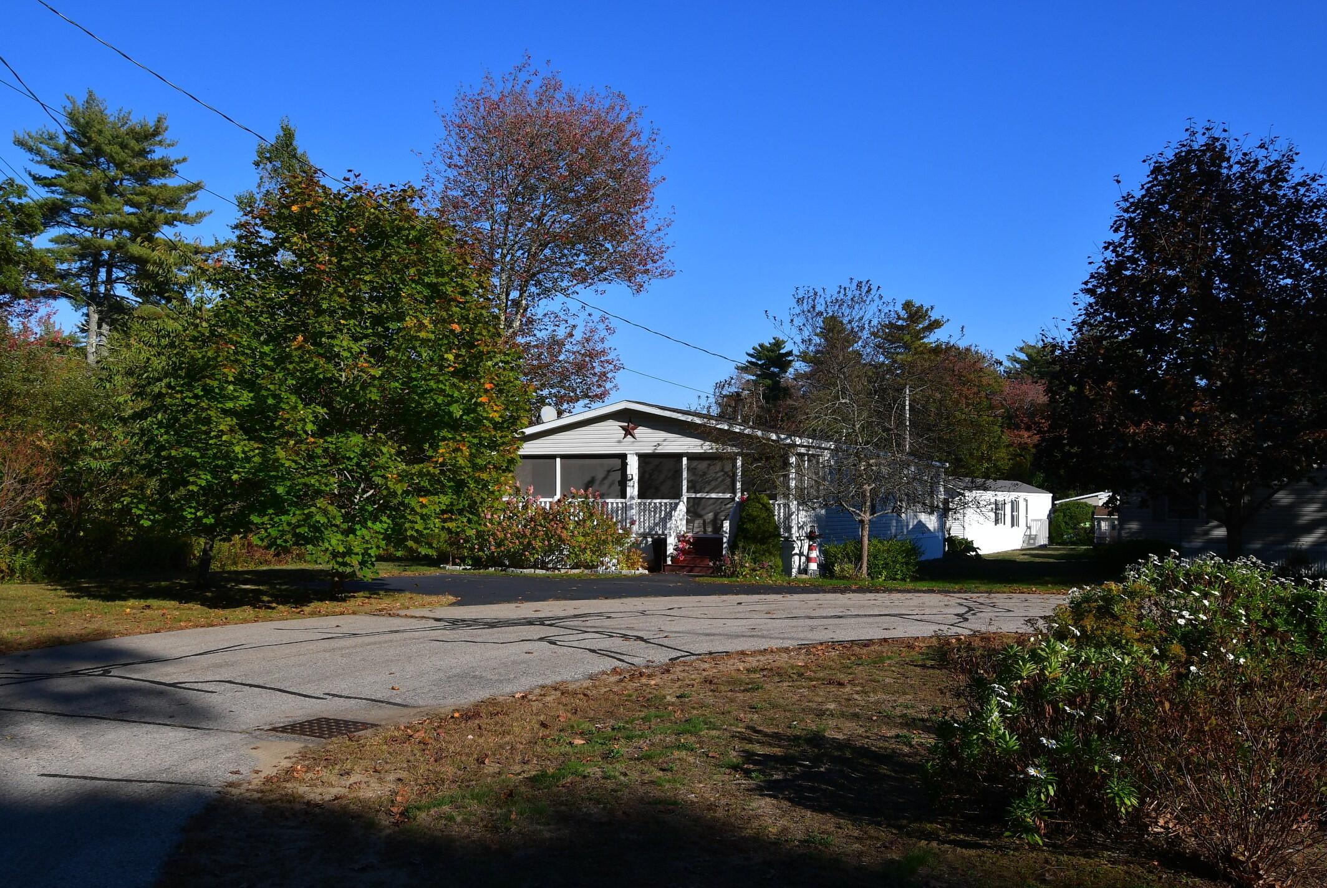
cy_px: 444
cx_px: 664
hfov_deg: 55.7
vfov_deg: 39.0
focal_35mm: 34
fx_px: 1255
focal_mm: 17
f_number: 11
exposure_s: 1/400
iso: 200
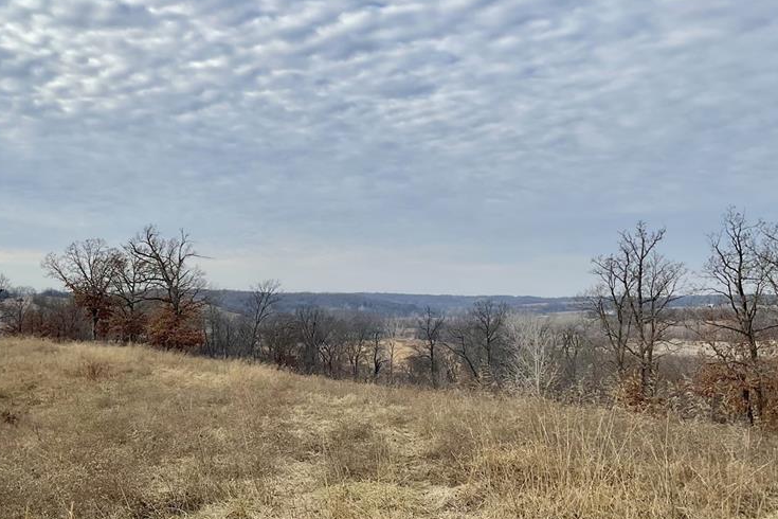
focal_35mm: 42
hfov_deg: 46.2
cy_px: 296
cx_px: 312
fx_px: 908
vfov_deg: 31.8
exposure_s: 1/1121
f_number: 1.8
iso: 16
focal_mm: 3
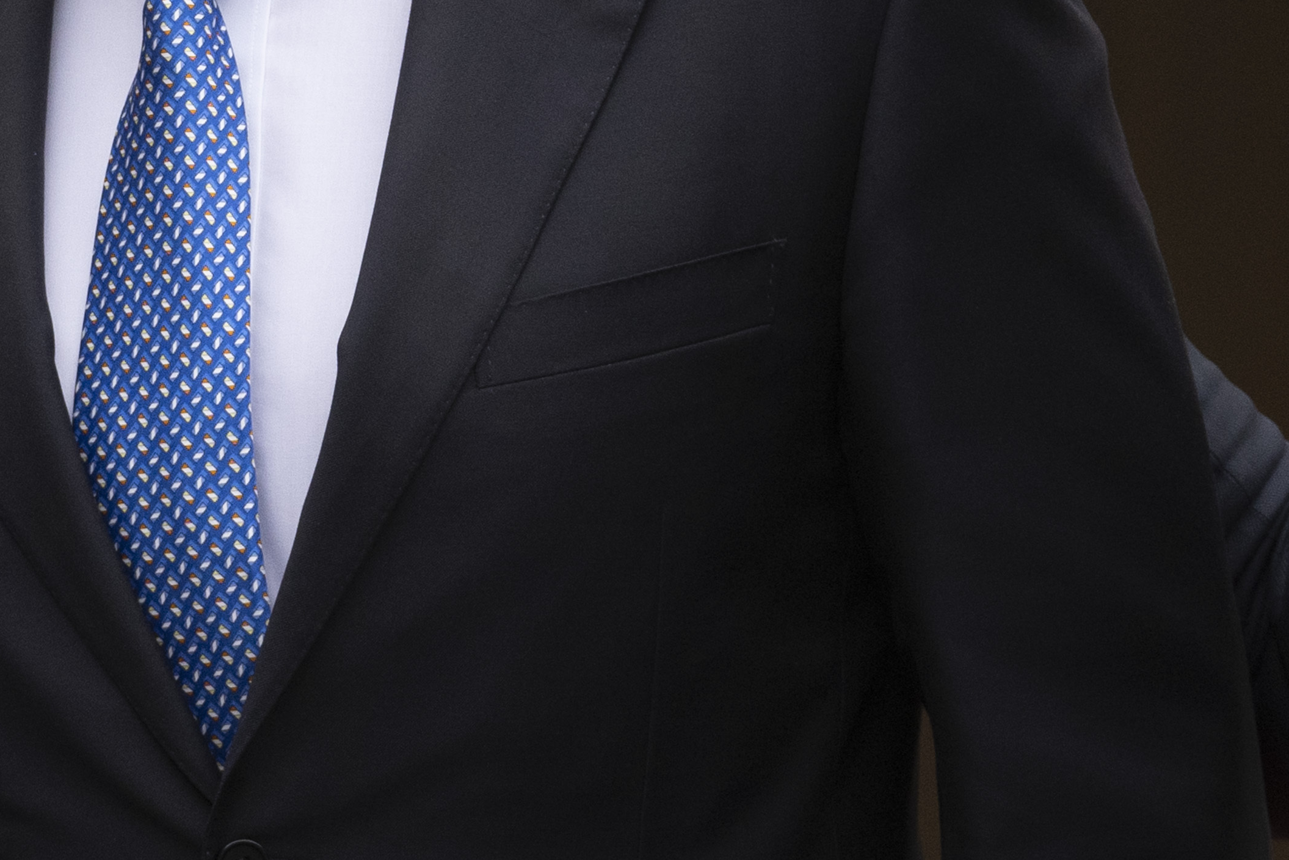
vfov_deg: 2.2
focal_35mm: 622
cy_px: 503
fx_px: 22273
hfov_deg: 3.3
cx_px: 300
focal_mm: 152
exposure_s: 1/800
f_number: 4
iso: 800
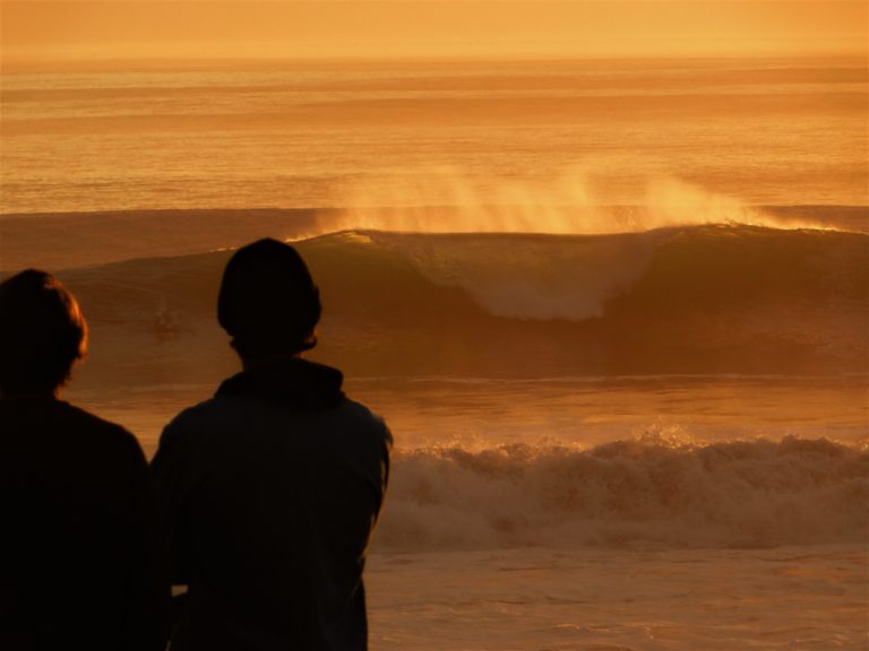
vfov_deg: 4.4
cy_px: 326
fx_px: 8435
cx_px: 434
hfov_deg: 5.9
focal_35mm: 336
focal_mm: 59.7
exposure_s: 1/250
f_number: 5.8
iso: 220
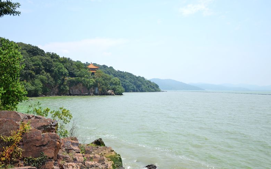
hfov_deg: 58.8
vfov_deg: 38.9
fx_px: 240
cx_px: 134
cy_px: 88
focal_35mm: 33
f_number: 4
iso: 100
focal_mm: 21
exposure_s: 1/1000
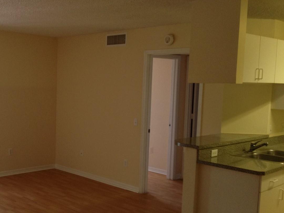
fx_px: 427
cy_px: 122
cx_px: 92
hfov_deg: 36.4
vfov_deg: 28.0
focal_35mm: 52
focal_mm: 4.28
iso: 100
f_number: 2.4
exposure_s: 1/20
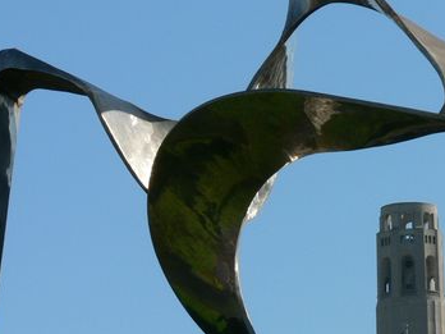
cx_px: 376
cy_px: 251
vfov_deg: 4.0
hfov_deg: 5.4
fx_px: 4756
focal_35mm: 370
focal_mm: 26.8
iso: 80
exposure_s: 1/400
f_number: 5.6
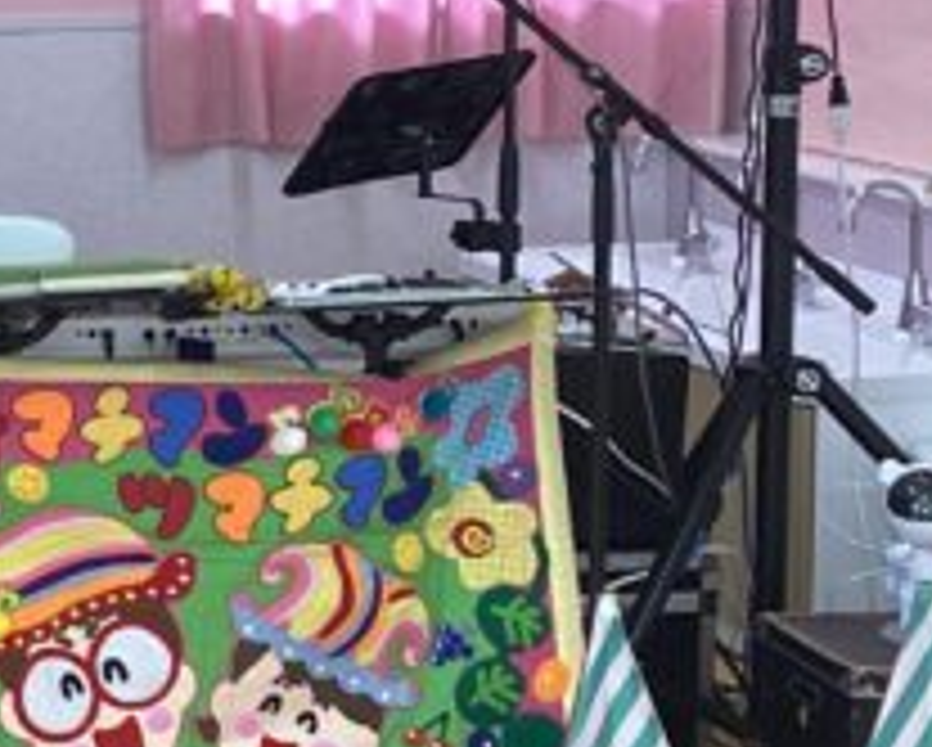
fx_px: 3092
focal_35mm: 112
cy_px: 126
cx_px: -734
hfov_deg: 15.0
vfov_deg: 13.7
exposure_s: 1/50
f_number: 2.4
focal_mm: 3.3
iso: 100
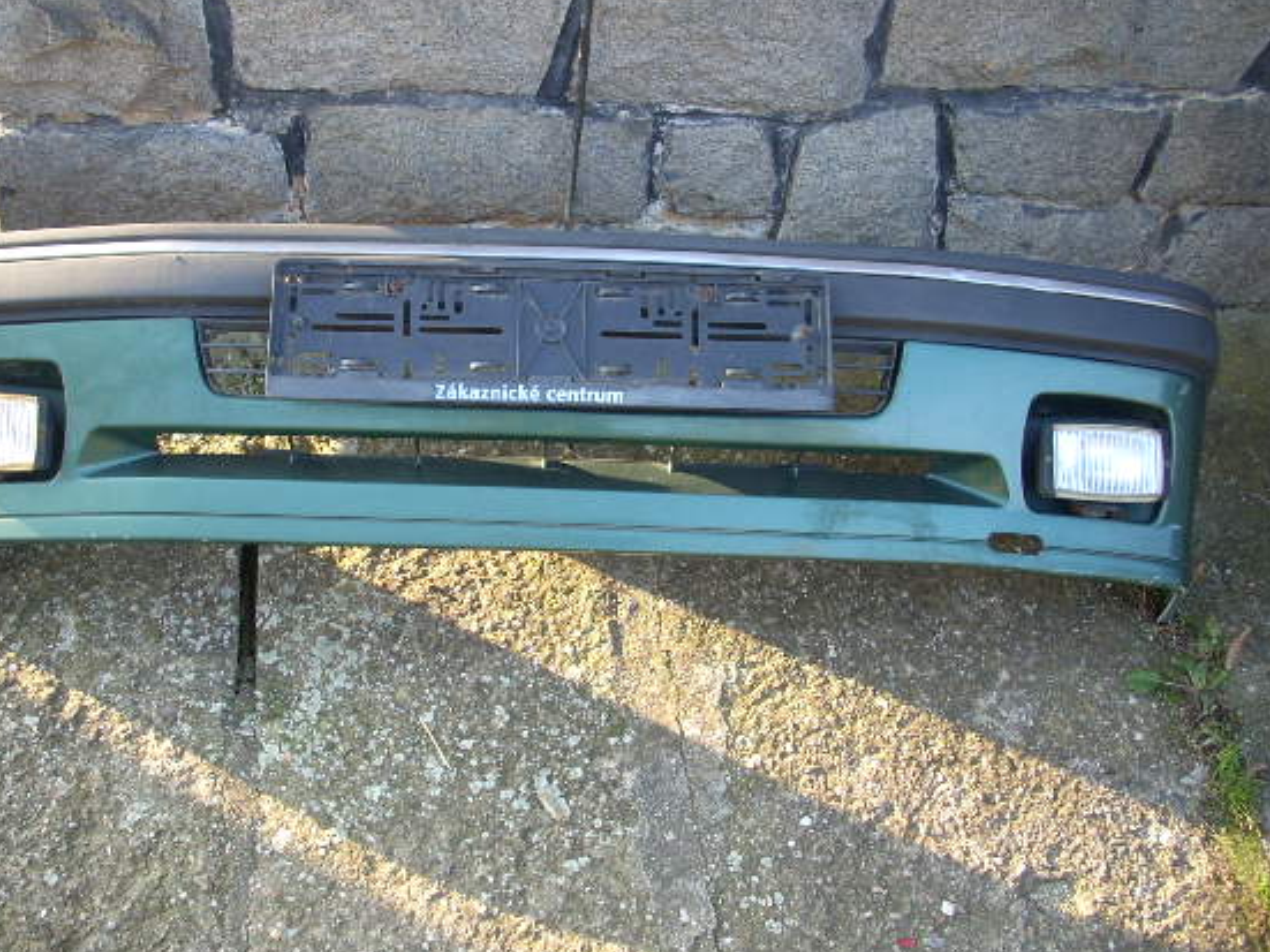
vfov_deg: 33.6
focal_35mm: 43
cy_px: 449
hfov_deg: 43.7
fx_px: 1577
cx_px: 542
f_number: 2.8
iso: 64
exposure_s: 1/38.9
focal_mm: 6.2
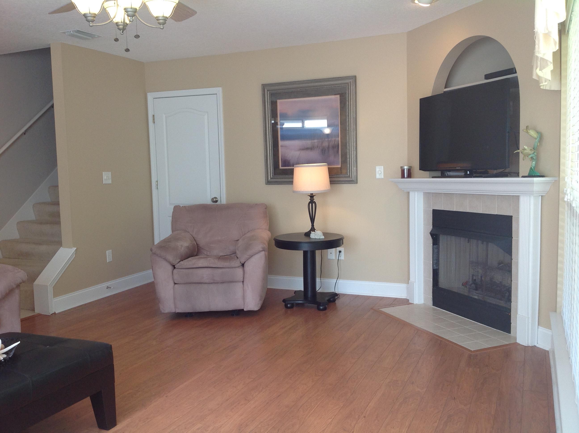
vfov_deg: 40.6
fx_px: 585
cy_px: 216
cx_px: 290
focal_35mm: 35
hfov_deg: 52.7
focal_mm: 4.28
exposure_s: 1/60
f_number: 2.4
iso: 64
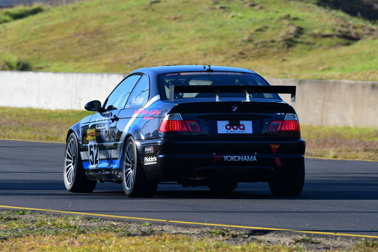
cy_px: 126
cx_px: 189
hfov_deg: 3.3
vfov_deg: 2.2
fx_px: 6617
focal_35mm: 630
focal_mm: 420
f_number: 10
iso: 800
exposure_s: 1/800
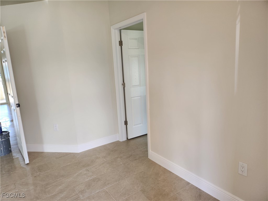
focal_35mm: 24
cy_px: 100
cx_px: 134
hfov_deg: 71.6
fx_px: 186
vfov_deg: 56.8
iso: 100
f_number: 1.8
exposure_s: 1/120
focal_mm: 5
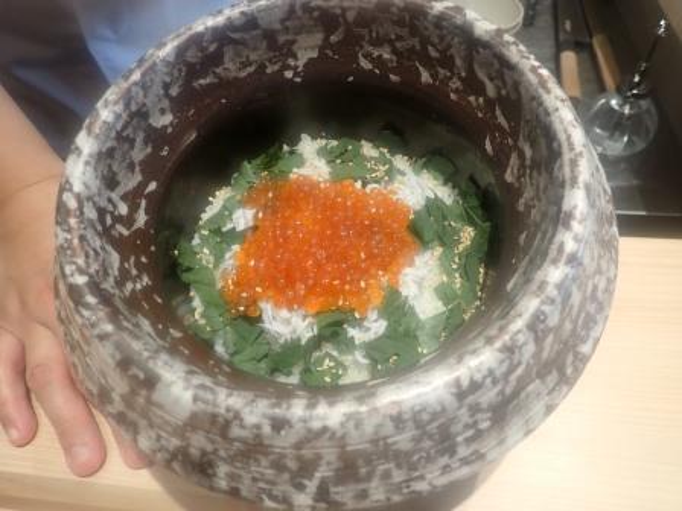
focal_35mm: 25
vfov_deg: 54.9
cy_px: 256
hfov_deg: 69.4
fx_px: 493
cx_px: 341
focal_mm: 4.5
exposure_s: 1/80
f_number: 2
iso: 200
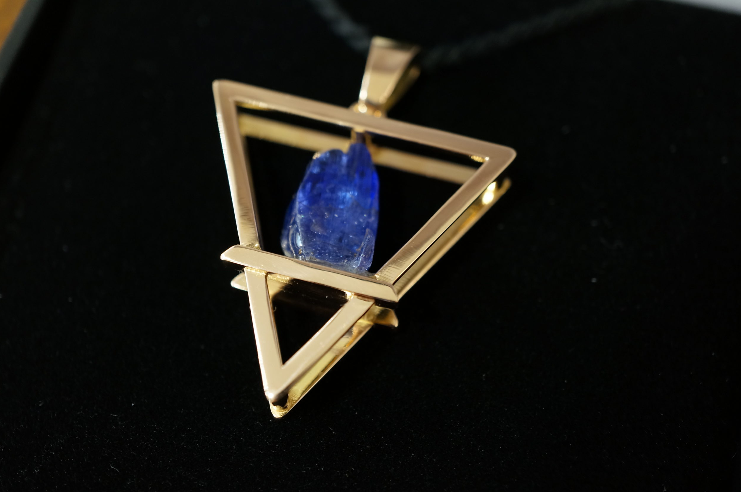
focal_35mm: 46
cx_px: 367
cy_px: 247
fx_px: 946
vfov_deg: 29.2
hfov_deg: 42.8
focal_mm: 30
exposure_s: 1/60
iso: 1600
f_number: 4
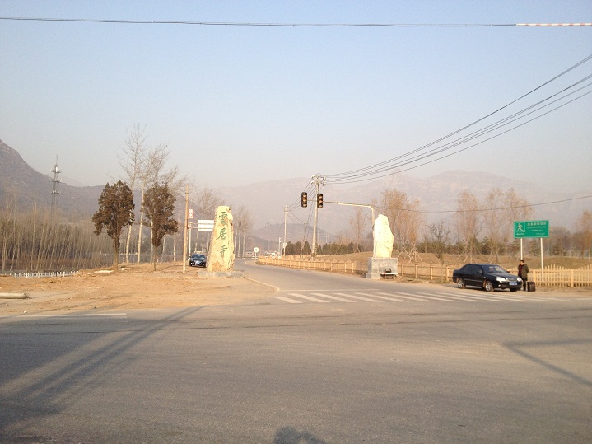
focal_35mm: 35
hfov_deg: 52.6
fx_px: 598
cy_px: 222
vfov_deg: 40.7
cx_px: 296
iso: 50
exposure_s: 1/849
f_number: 2.4
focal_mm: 4.28
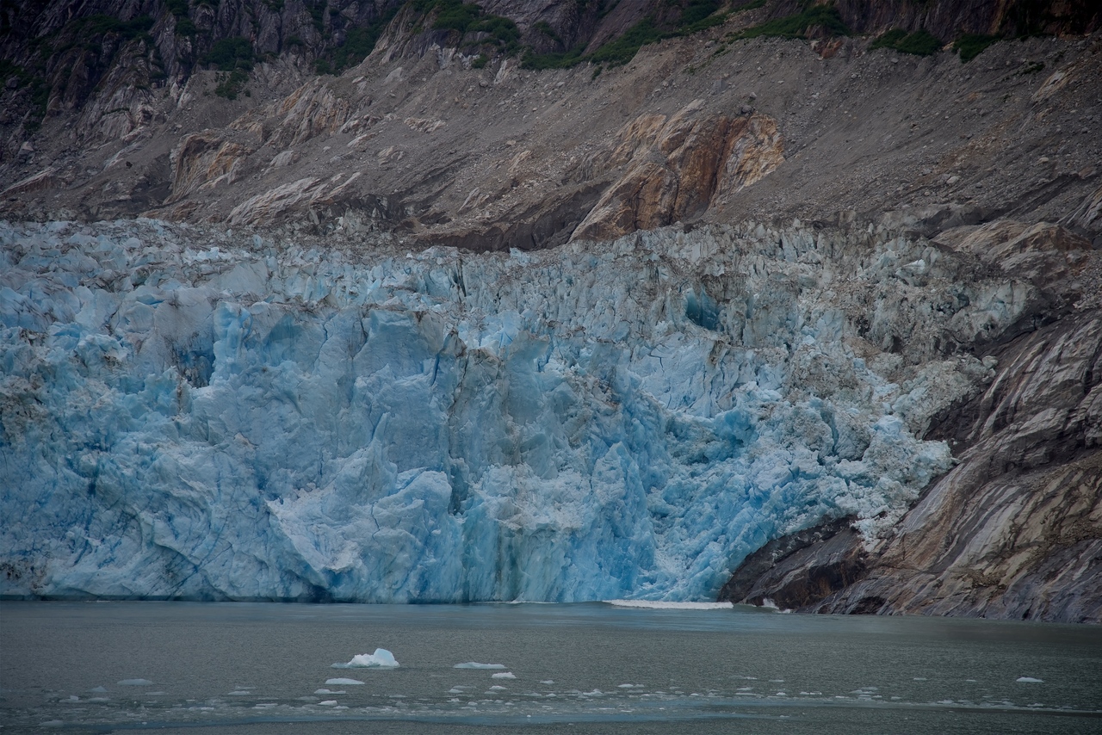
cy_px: 368
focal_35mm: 120
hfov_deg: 17.1
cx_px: 551
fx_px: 3674
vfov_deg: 11.4
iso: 100
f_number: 5
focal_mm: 120
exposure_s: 1/250
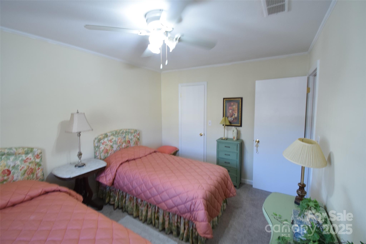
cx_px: 183
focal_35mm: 15
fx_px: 153
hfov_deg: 100.4
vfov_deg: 77.4
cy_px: 122
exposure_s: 1/5
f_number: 10
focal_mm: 10
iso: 800
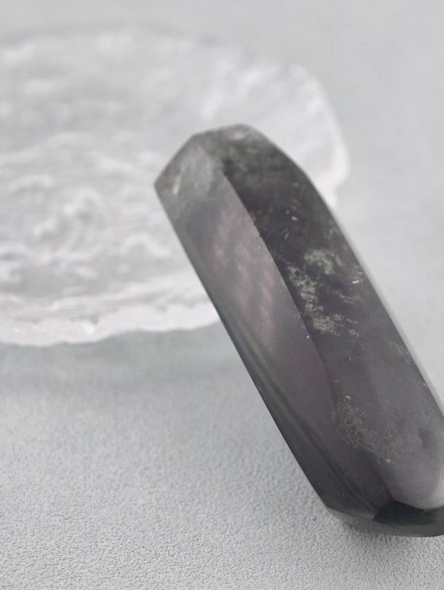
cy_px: 284
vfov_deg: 17.1
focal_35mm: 115
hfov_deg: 12.9
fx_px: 1961
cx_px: 289
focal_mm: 22.48
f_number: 2.67
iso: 125
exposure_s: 1/160
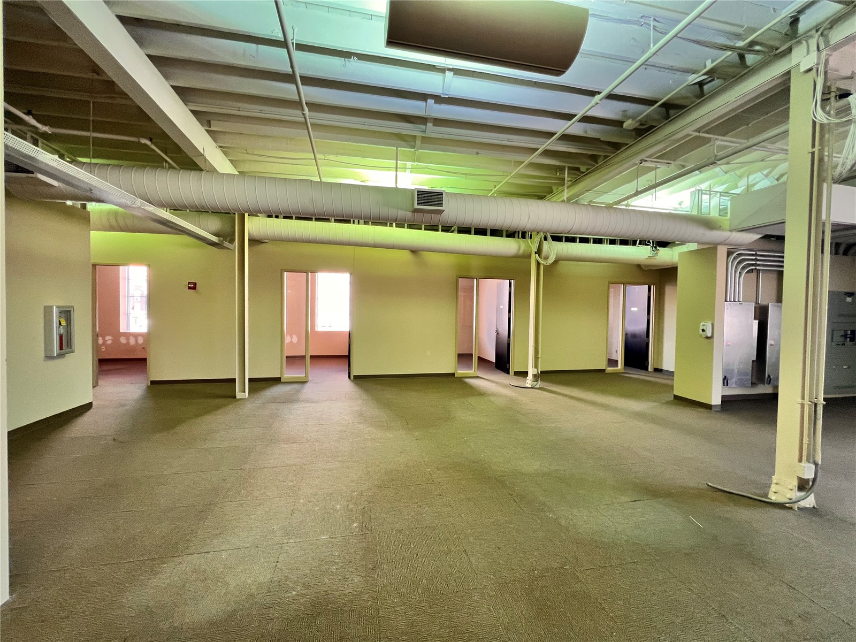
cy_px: 321
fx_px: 321
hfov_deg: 106.2
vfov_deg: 89.9
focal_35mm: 13
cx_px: 428
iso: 200
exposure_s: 1/60
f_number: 1.8
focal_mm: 1.57
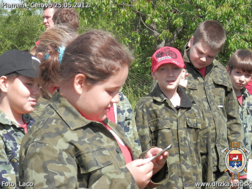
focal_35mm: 116
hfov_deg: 17.0
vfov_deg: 12.8
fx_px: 844
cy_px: 94
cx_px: 126
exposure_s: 1/200
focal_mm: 20.9
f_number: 5.2
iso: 80
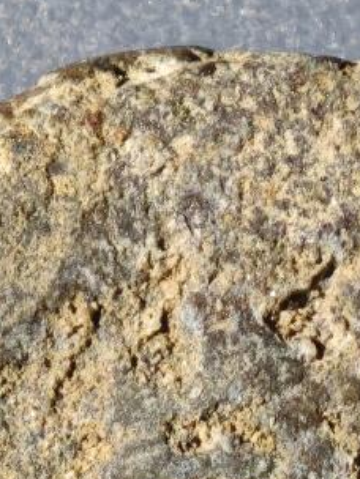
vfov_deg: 3.2
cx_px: 305
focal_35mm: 622
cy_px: 731
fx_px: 8625
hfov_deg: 2.4
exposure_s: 1/100
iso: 500
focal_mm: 9
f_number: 2
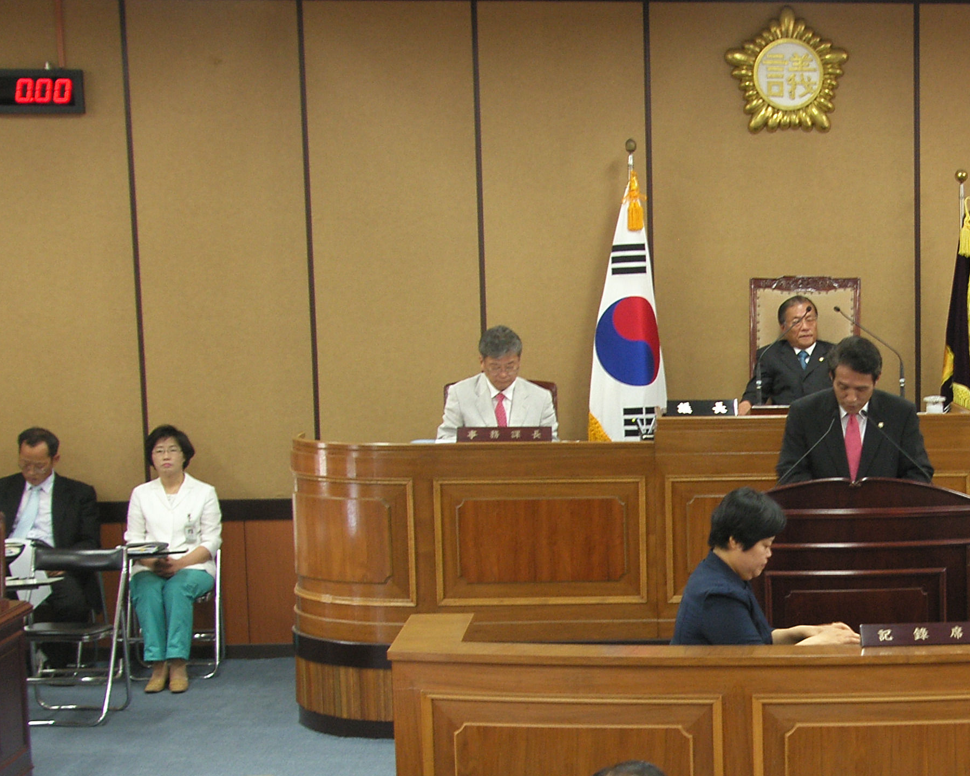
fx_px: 2297
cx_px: 869
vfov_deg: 19.0
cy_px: 605
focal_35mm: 80
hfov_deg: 23.2
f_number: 2.5
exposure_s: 1/15
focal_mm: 11.5
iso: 100
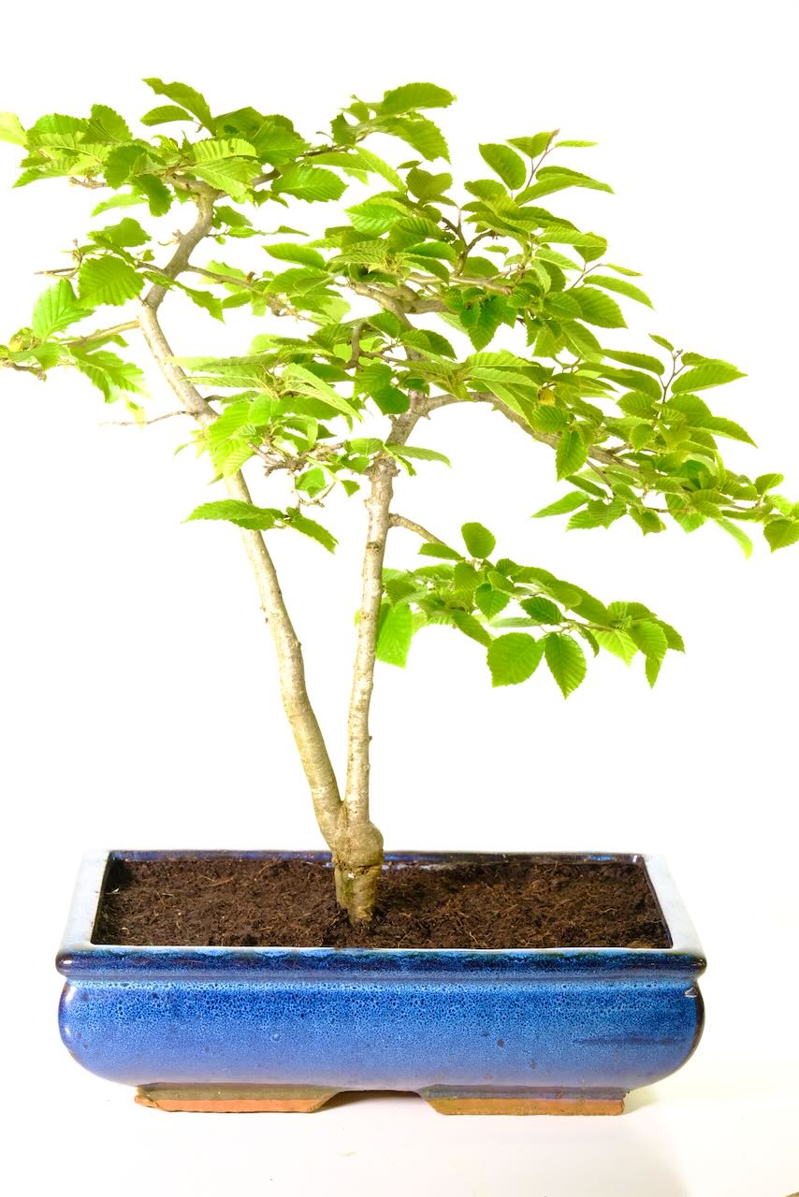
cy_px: 598
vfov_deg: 23.4
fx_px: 2895
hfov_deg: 15.7
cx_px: 400
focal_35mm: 87
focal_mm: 57.8
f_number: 13
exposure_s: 1/13
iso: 2500
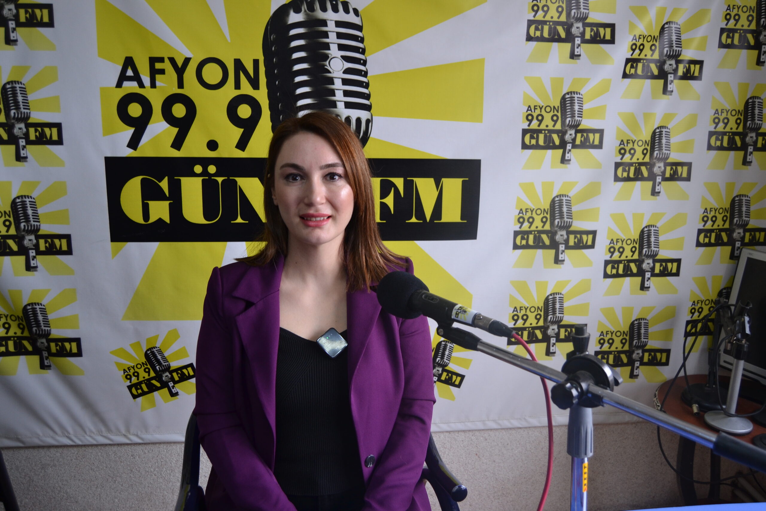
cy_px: 256
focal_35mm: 30
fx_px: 638
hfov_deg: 61.9
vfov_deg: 43.6
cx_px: 383
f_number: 4.5
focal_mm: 20
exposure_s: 1/80
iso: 400
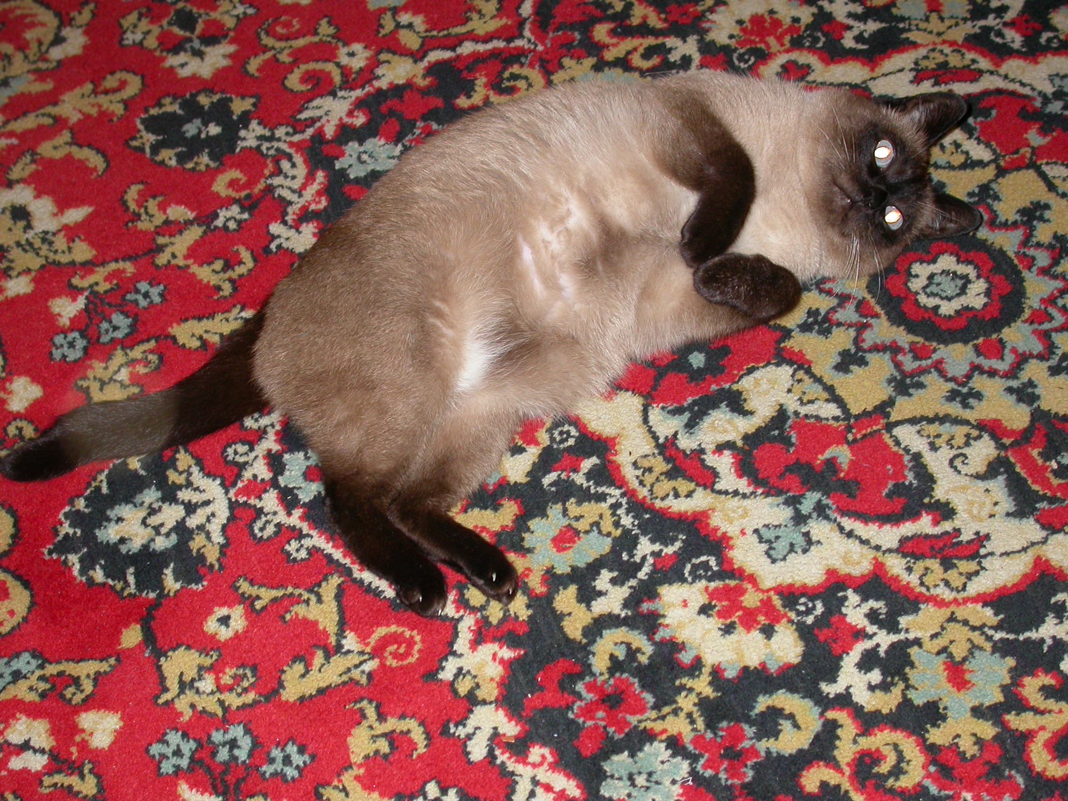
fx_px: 1975
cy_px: 400
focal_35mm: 64
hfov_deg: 30.3
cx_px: 534
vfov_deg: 22.9
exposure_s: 1/60.3
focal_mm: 13.3
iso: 100
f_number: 3.2
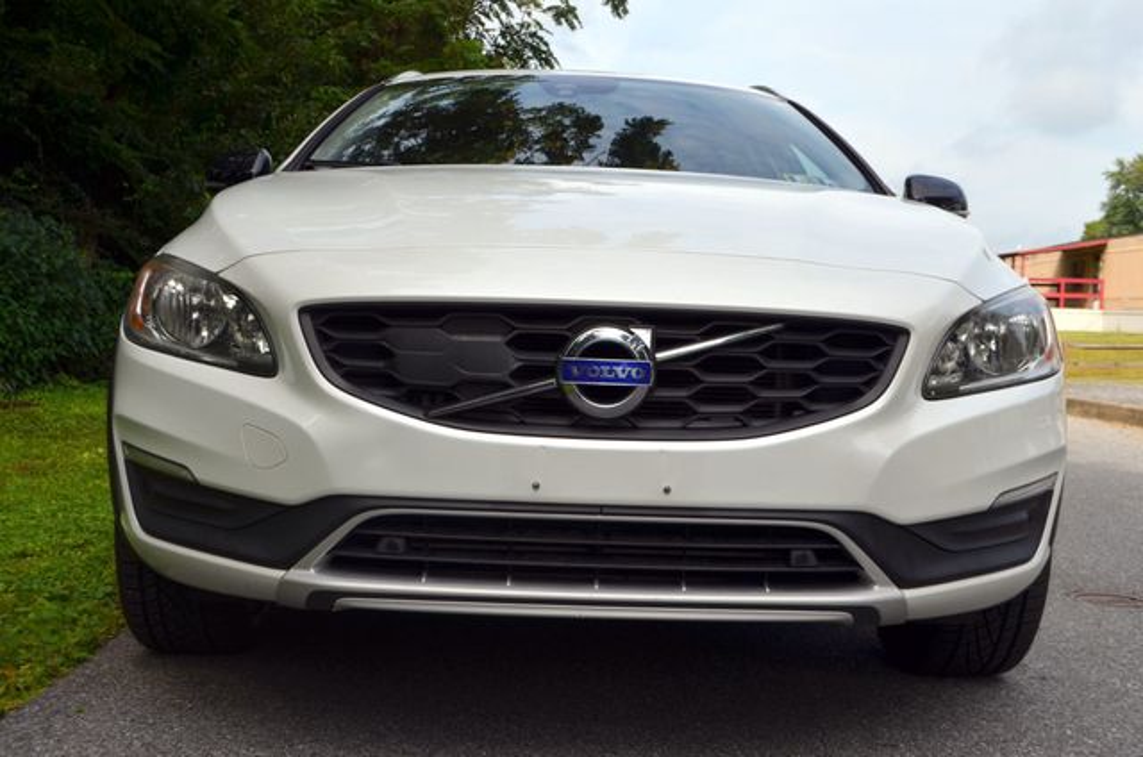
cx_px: 572
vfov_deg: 29.7
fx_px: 1426
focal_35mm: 45
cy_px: 378
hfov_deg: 43.7
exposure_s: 1/250
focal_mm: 30
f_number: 8
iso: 125
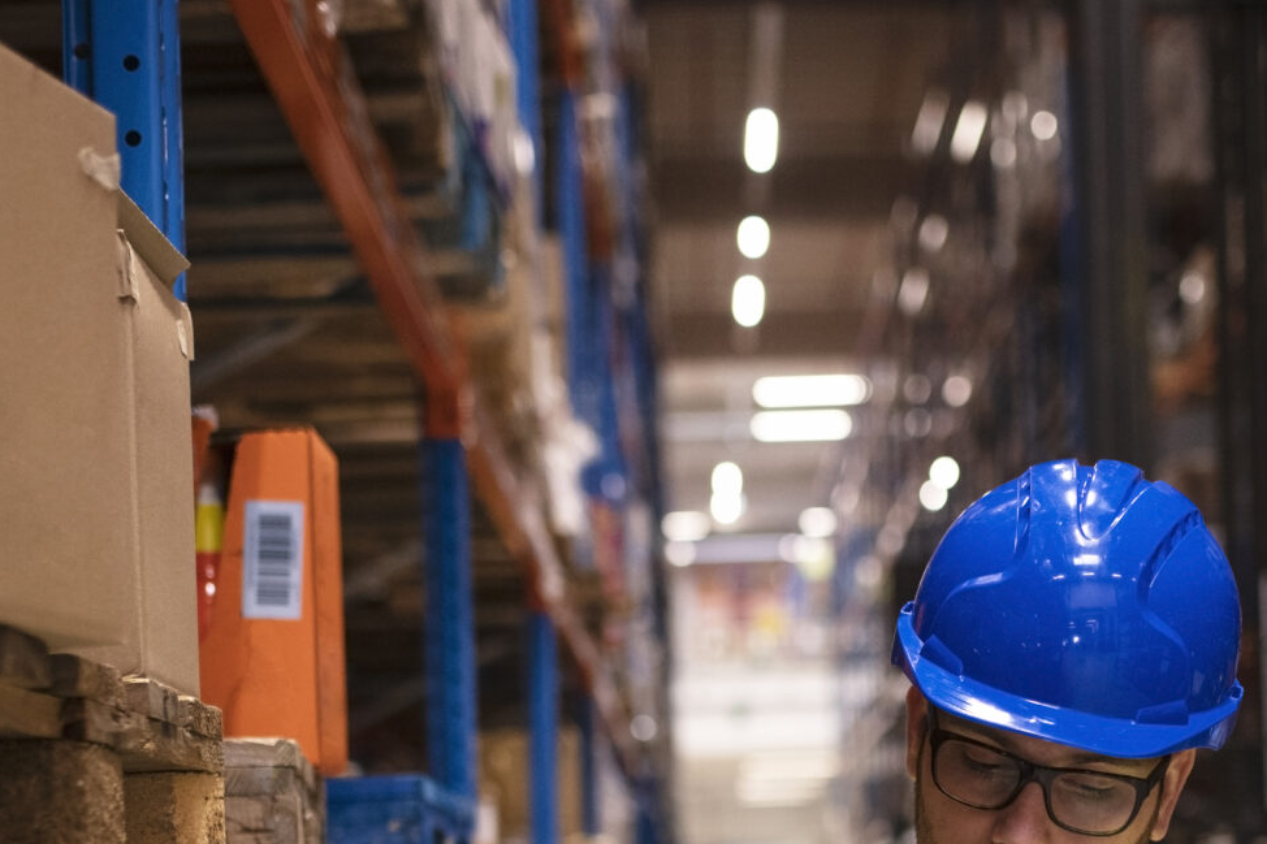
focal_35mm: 92
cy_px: 1007
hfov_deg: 22.1
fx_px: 3237
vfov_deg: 14.4
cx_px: 784
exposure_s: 1/200
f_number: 2
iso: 800
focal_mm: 35
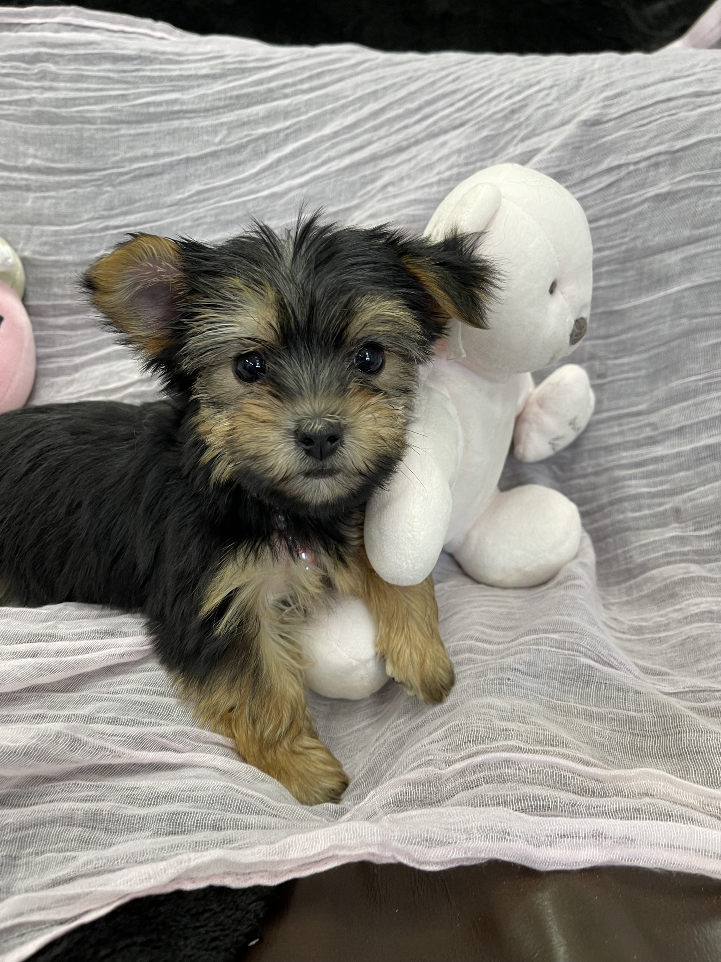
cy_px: 481
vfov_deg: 69.4
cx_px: 360
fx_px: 694
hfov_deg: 54.9
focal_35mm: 25
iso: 80
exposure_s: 1/60
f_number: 1.6
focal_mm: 5.1
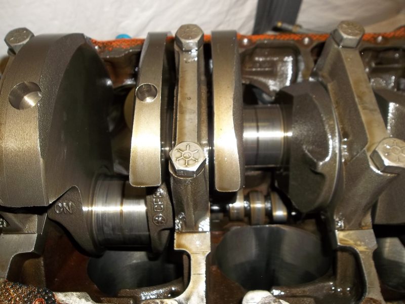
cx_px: 202
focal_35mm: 27
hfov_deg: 65.3
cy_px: 152
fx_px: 316
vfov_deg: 51.4
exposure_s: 1/30
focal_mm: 4.9
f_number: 3.5
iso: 80
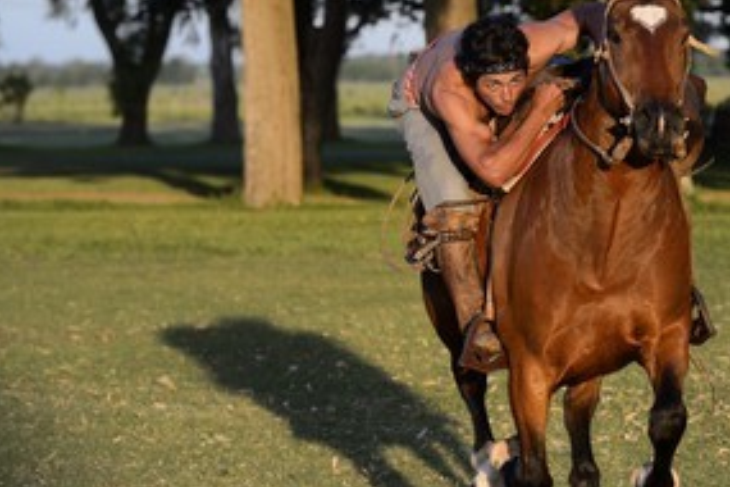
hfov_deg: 9.6
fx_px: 4339
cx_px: 428
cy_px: 233
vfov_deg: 6.4
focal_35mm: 214
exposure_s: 1/1000
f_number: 5
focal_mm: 145
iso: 800
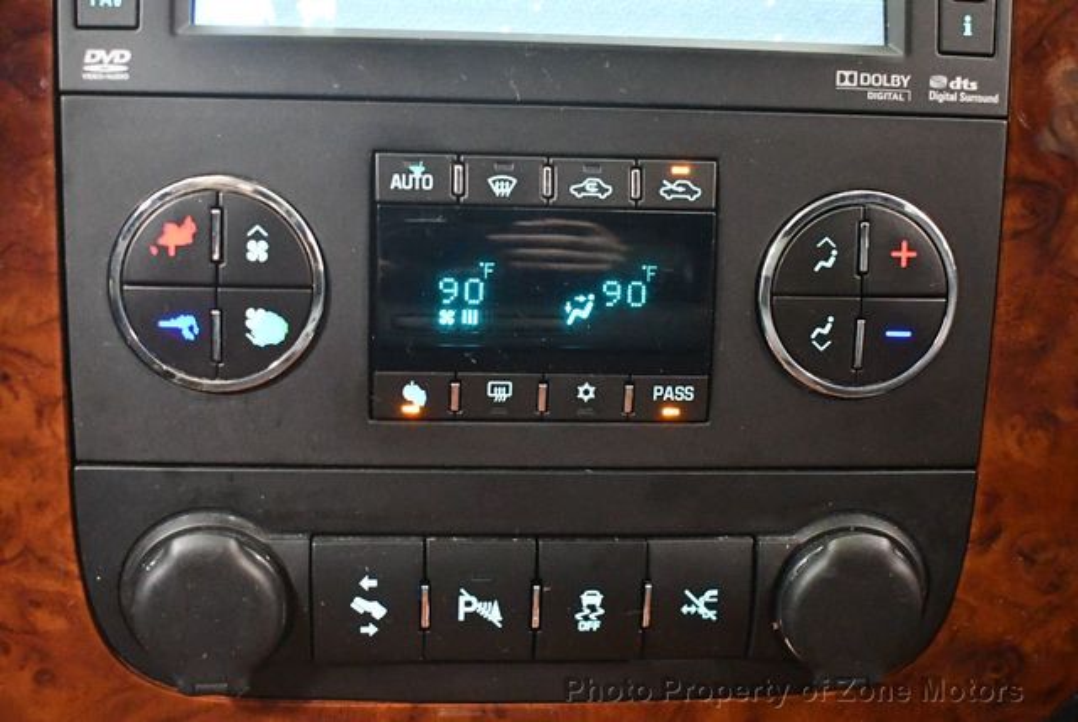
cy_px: 361
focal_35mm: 52
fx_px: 1560
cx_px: 539
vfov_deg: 26.1
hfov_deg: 38.1
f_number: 4
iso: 11400
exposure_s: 1/60
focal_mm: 26
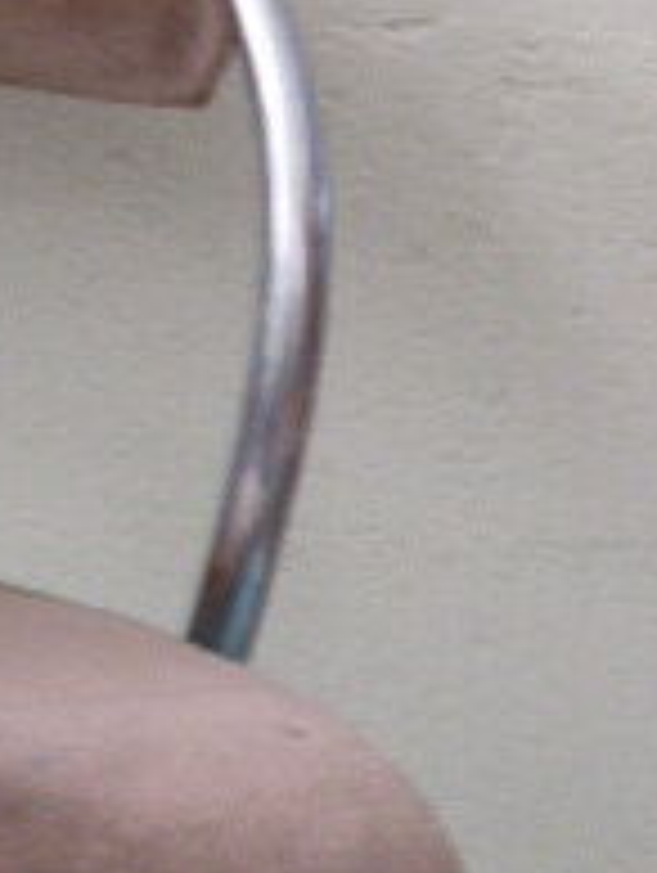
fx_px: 6565
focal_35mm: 260
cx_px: -400
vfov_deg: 7.6
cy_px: 896
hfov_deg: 5.7
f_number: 5
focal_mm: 13.3
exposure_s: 1/10
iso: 400
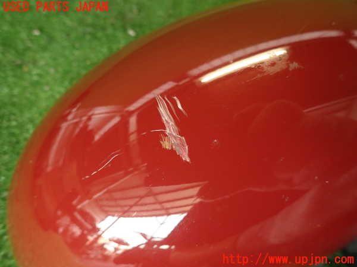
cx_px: 178
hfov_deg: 69.4
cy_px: 134
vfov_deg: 54.9
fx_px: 258
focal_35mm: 25
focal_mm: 4.5
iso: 200
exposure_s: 1/50
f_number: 2
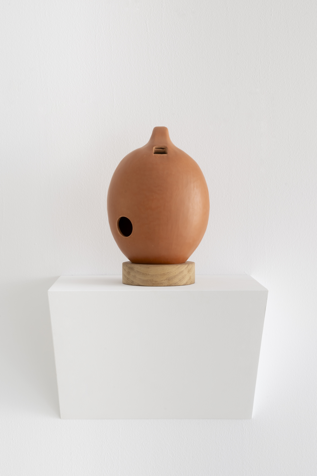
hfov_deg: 21.6
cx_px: 158
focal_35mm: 63
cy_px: 238
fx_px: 832
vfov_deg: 31.9
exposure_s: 1
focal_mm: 63
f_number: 16
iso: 64
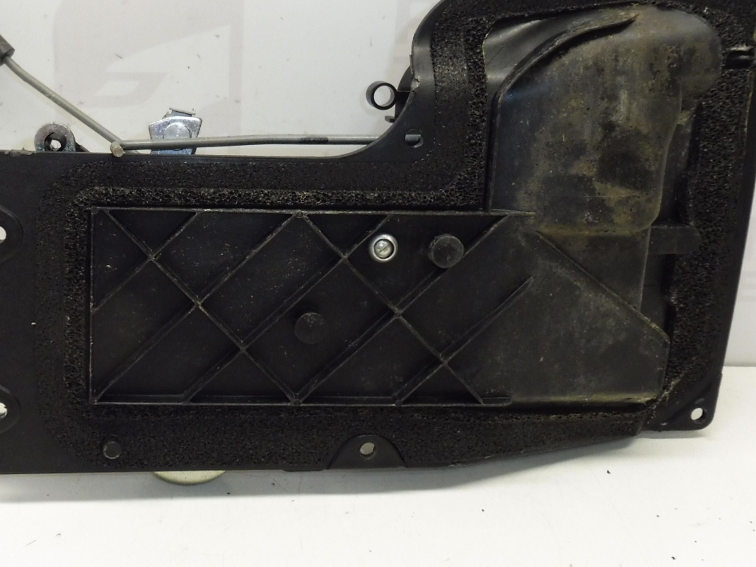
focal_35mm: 46
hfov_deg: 39.9
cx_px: 174
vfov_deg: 31.4
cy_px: 233
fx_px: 1004
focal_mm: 4.3
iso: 200
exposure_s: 1/60
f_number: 3.5
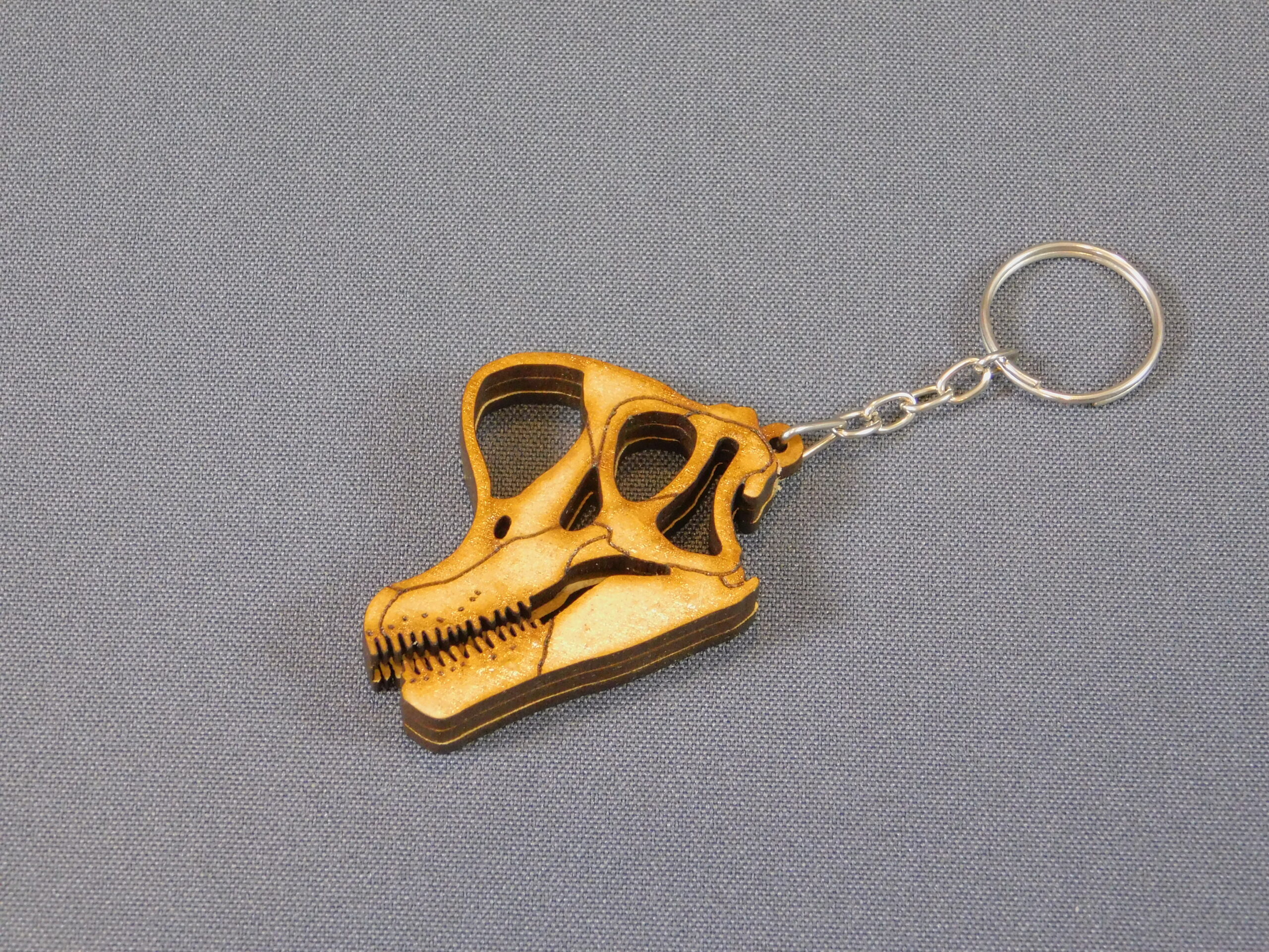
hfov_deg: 17.1
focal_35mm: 115
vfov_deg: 12.9
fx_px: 4216
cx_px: 634
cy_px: 476
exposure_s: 1/6
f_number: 4.8
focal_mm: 20.3
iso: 800
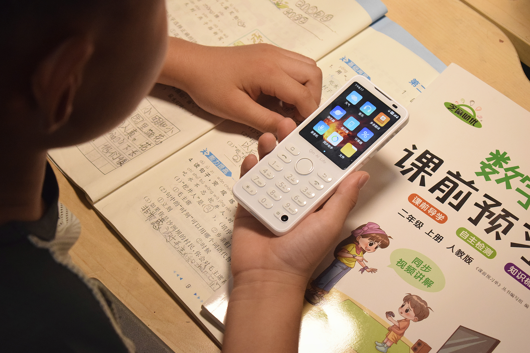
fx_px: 1214
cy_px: 176
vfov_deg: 16.6
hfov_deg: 24.6
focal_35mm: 82
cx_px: 265
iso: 3200
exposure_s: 1/160
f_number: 6.3
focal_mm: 55
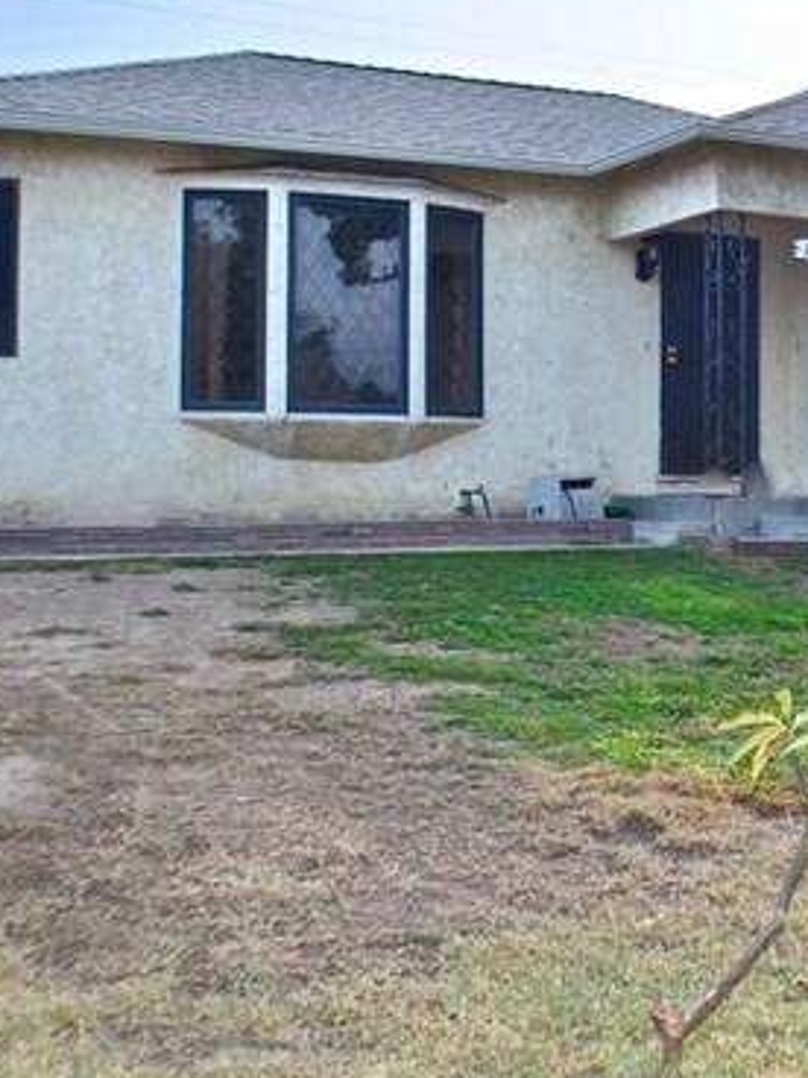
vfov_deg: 27.8
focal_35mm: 70
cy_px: 489
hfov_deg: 20.7
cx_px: 682
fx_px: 2179
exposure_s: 1/200
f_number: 4.5
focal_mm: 28
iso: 180
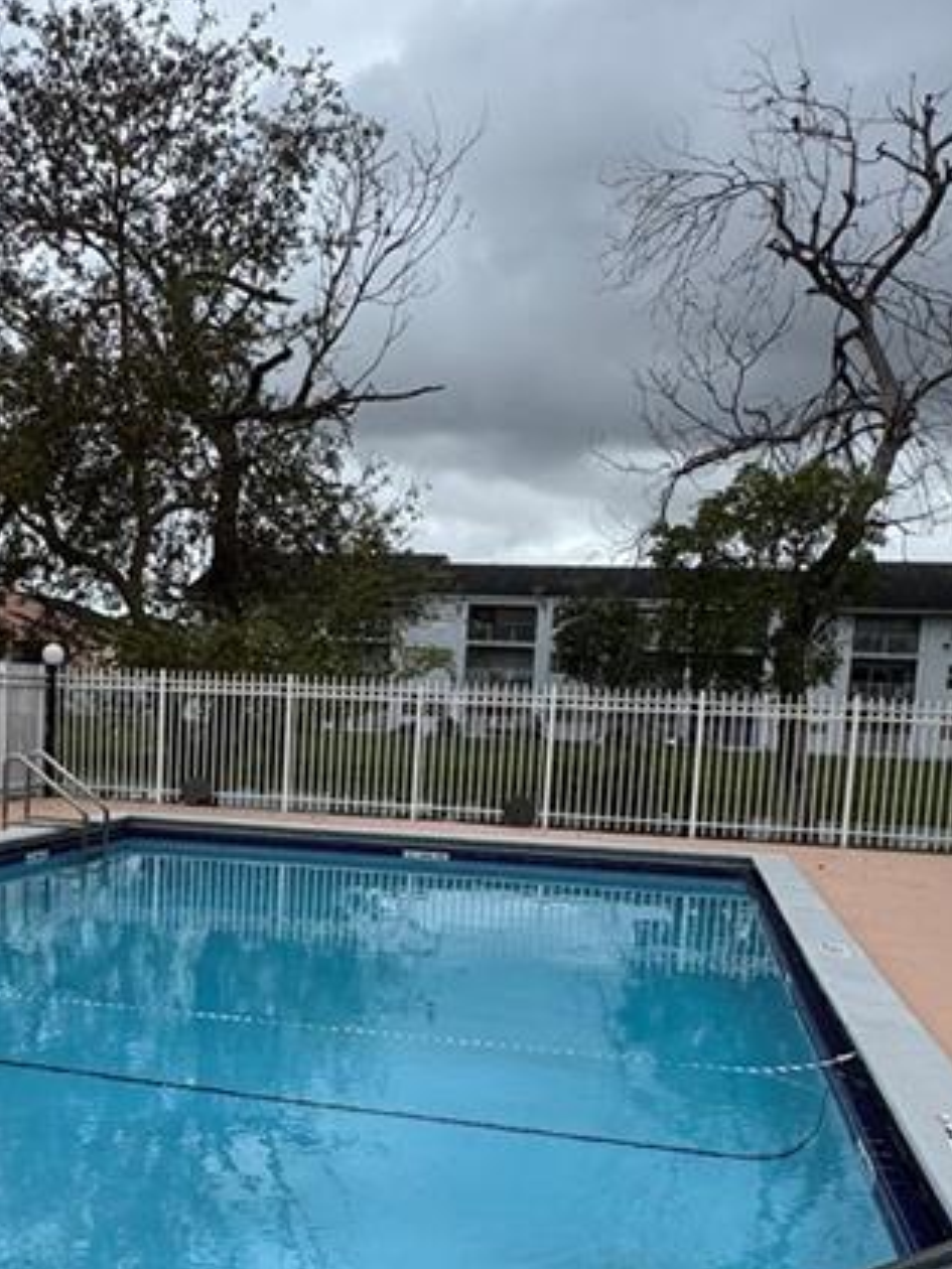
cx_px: 269
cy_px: 885
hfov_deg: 35.4
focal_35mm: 40
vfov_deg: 45.8
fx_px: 1467
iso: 50
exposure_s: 1/720
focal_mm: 2.22
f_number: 2.2
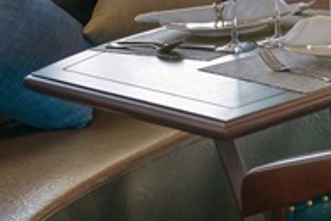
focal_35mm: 108
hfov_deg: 16.1
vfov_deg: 11.9
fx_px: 993
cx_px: 588
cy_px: -141
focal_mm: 24
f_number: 8
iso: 800
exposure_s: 1/50
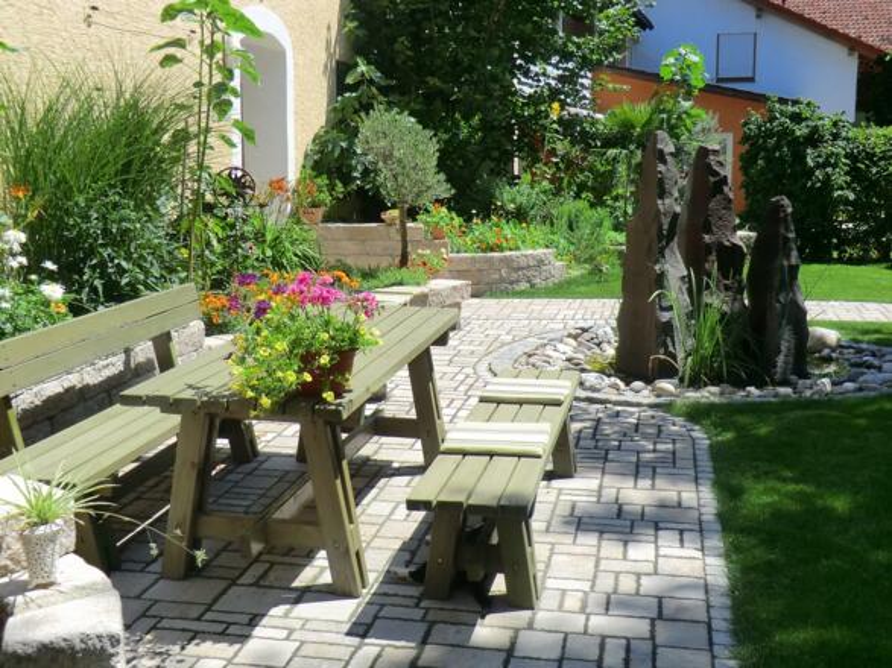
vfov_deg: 35.9
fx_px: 1031
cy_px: 334
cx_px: 446
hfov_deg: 46.8
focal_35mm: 40
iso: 64
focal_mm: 7.1
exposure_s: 1/500
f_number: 3.8
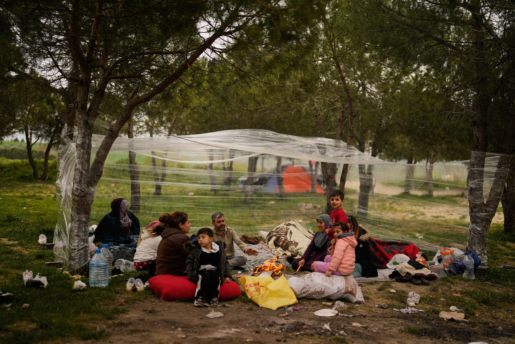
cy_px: 172
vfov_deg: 27.0
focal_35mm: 50
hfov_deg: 39.6
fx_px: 715
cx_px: 258
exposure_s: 1/3200
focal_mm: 50
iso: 100
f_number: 1.2
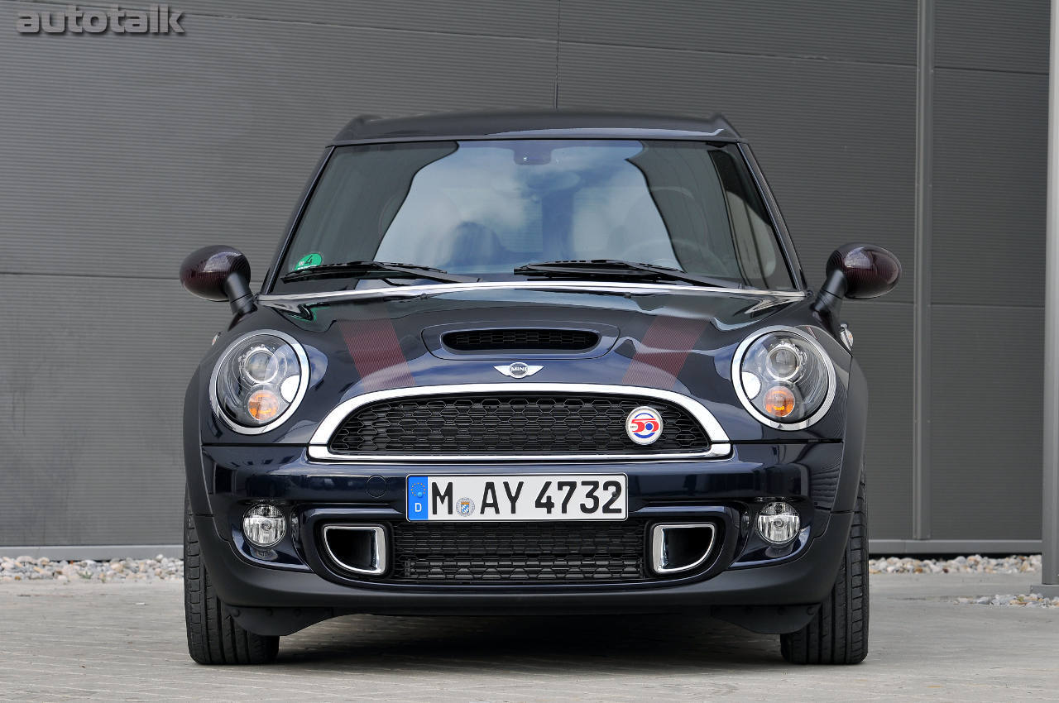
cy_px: 352
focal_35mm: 180
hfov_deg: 11.4
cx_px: 530
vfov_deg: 7.6
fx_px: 5288
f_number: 8
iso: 200
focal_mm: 120
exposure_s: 1/90
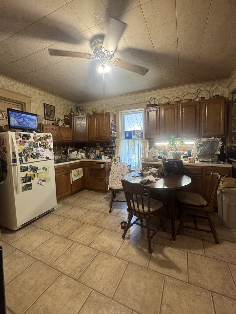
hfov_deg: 81.7
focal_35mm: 15
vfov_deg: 98.1
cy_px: 152
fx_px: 136
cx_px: 124
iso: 250
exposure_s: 1/60
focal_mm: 2.22
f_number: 2.2
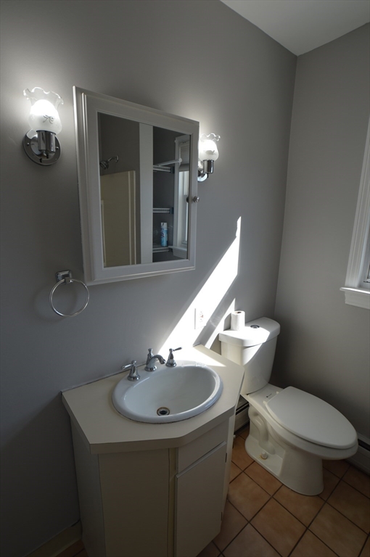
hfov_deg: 71.9
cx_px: 185
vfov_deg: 95.1
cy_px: 278
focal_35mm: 16
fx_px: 255
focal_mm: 11
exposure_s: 1/125
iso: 110
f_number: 5.6
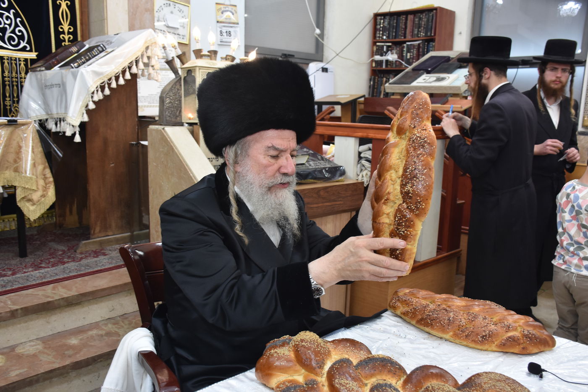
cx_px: 294
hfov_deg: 57.2
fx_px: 539
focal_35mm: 33
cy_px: 196
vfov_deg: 40.0
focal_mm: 22
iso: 1000
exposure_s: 1/125
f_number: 5.6
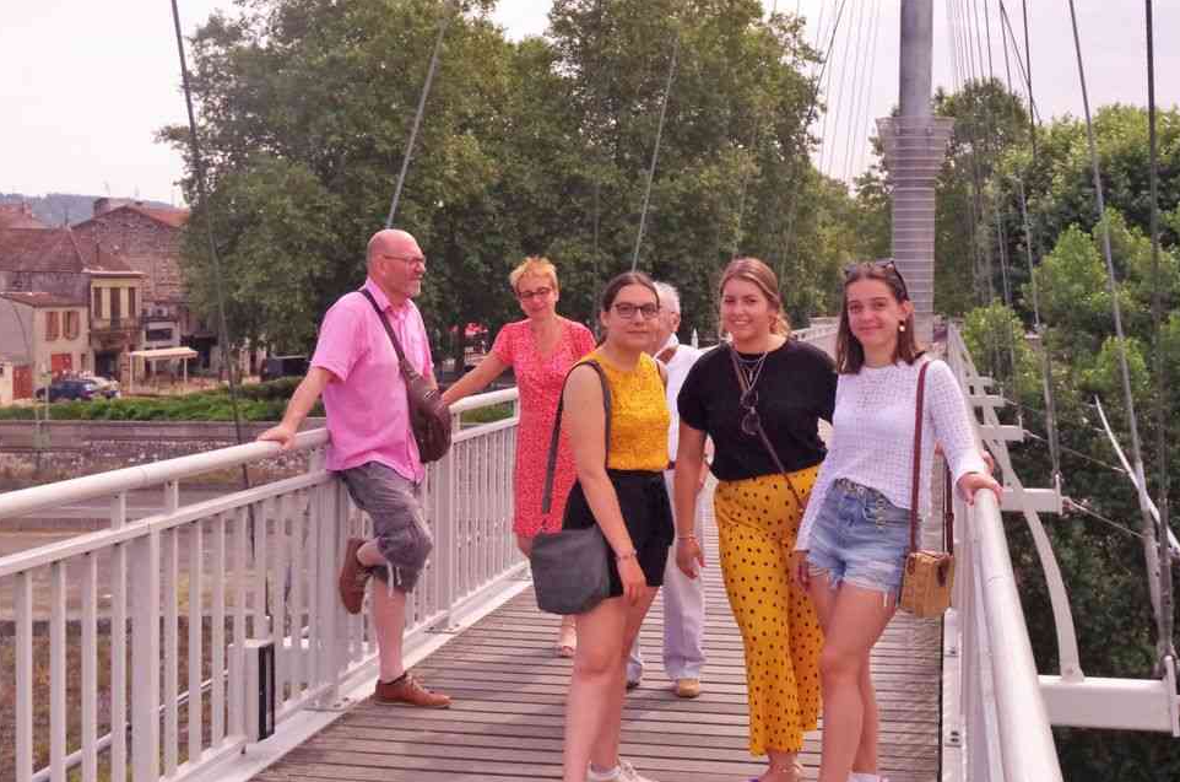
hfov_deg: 37.6
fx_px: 1733
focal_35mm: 53
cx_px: 594
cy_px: 396
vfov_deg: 25.4
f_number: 13
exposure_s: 1/2000
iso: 3200
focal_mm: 35
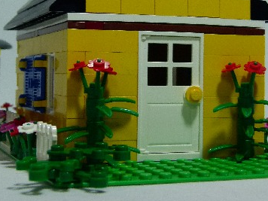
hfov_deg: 21.8
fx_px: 697
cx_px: 148
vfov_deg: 16.3
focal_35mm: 90
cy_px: 48
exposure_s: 1/60
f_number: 3.2
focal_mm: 9
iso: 200
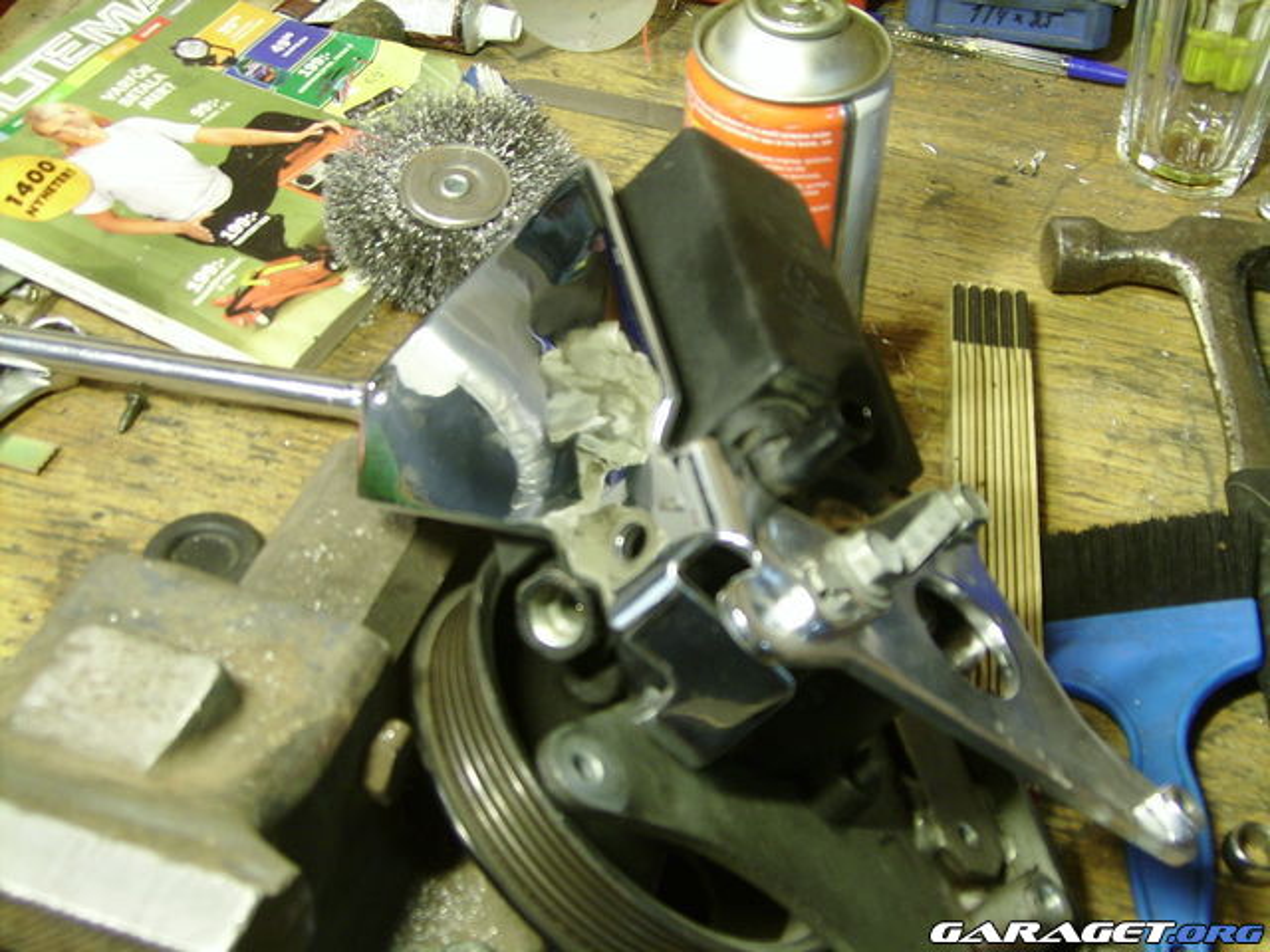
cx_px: 635
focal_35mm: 55
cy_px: 476
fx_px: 2018
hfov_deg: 34.9
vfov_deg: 26.6
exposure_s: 1
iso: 100
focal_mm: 9.16
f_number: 3.4
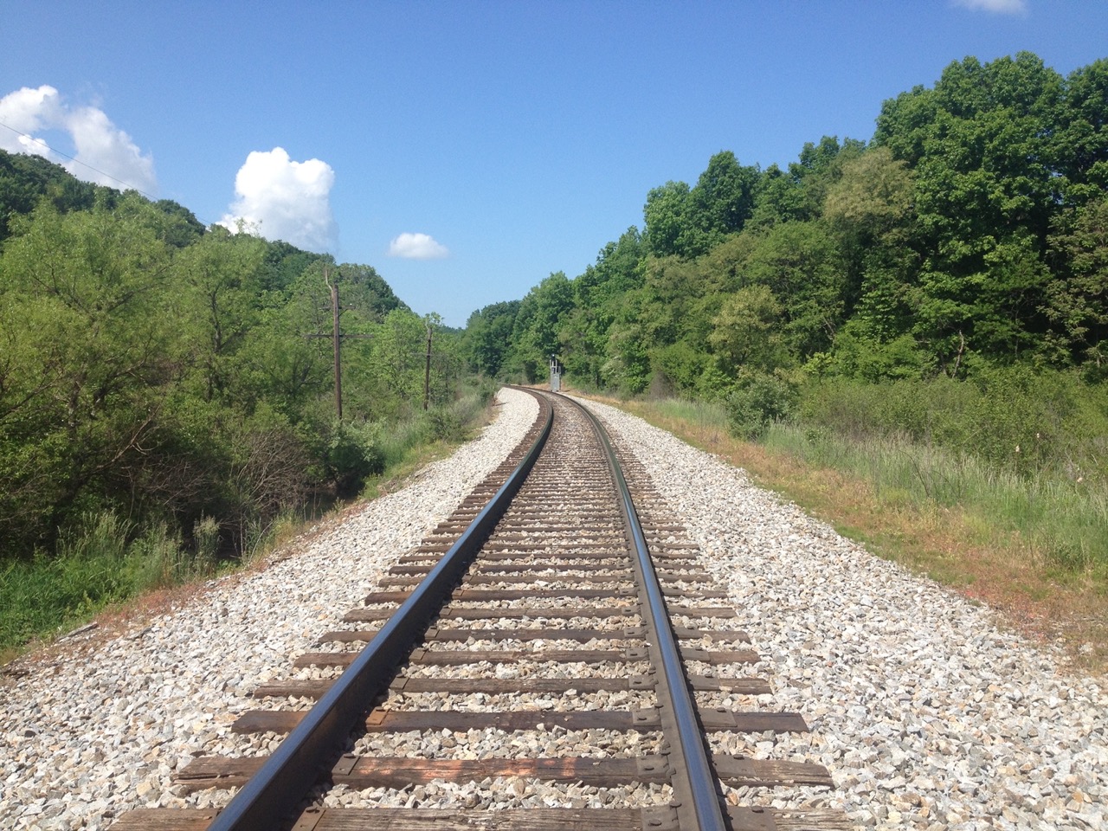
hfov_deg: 52.6
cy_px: 416
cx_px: 554
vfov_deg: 40.7
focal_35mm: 35
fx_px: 1120
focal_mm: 4.28
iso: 50
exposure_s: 1/1577
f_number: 2.4
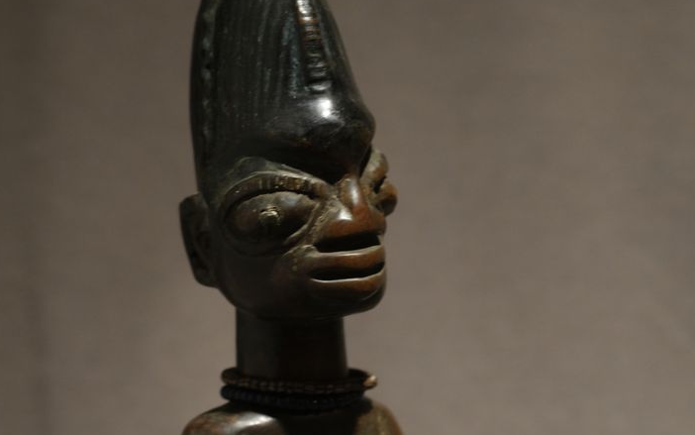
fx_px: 3107
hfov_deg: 12.8
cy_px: 436
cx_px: 307
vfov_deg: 8.0
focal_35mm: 164
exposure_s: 1/56
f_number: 4
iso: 800
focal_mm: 60
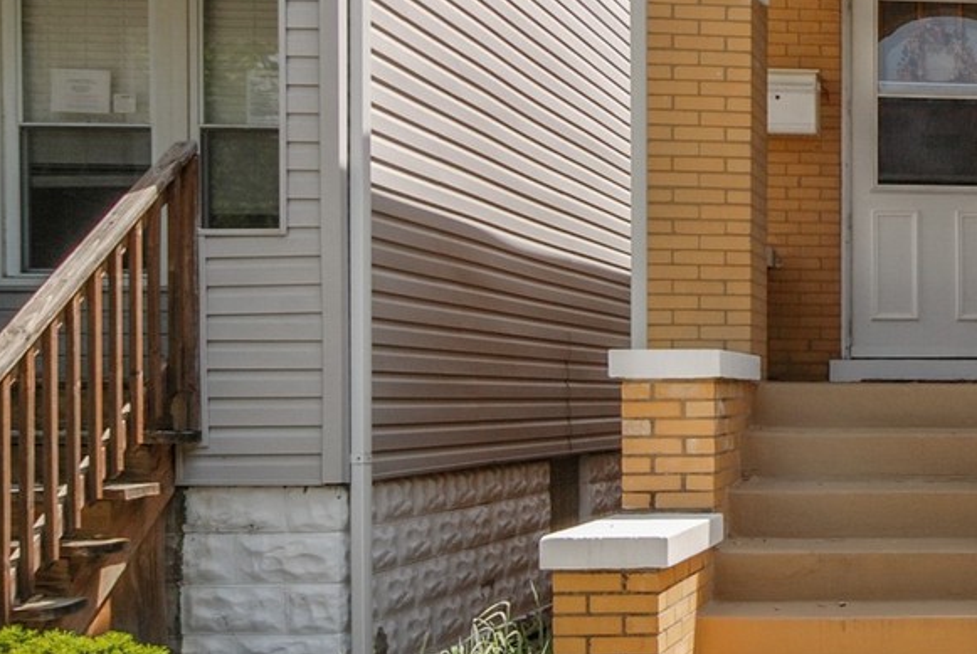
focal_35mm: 50
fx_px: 1359
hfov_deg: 30.9
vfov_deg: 25.8
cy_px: 8
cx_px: 1271
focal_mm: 12
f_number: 8
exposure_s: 1/125
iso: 100
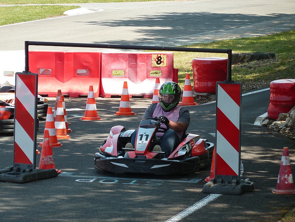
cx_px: 148
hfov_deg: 8.2
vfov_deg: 6.1
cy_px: 111
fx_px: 2062
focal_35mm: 242
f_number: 4.7
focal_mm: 39.7
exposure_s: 1/125
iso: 80
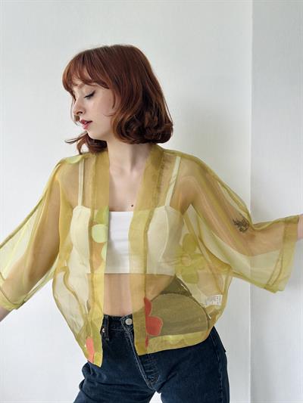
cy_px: 202
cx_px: 152
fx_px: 560
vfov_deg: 39.6
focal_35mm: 48
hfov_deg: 30.3
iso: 80
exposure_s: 1/220
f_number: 1.78
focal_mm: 6.86
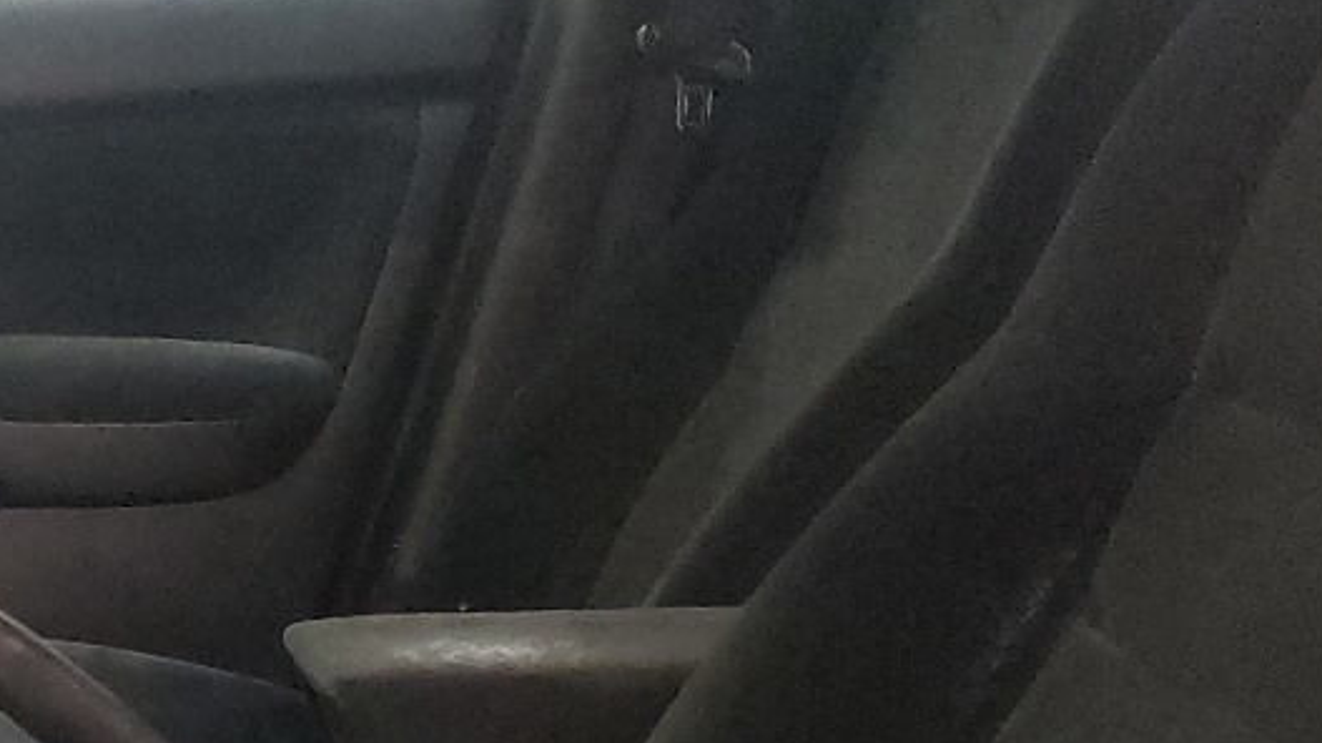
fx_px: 3014
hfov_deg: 22.5
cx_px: -329
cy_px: 949
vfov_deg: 13.6
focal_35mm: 86
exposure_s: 1/24
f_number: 1.5
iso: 694
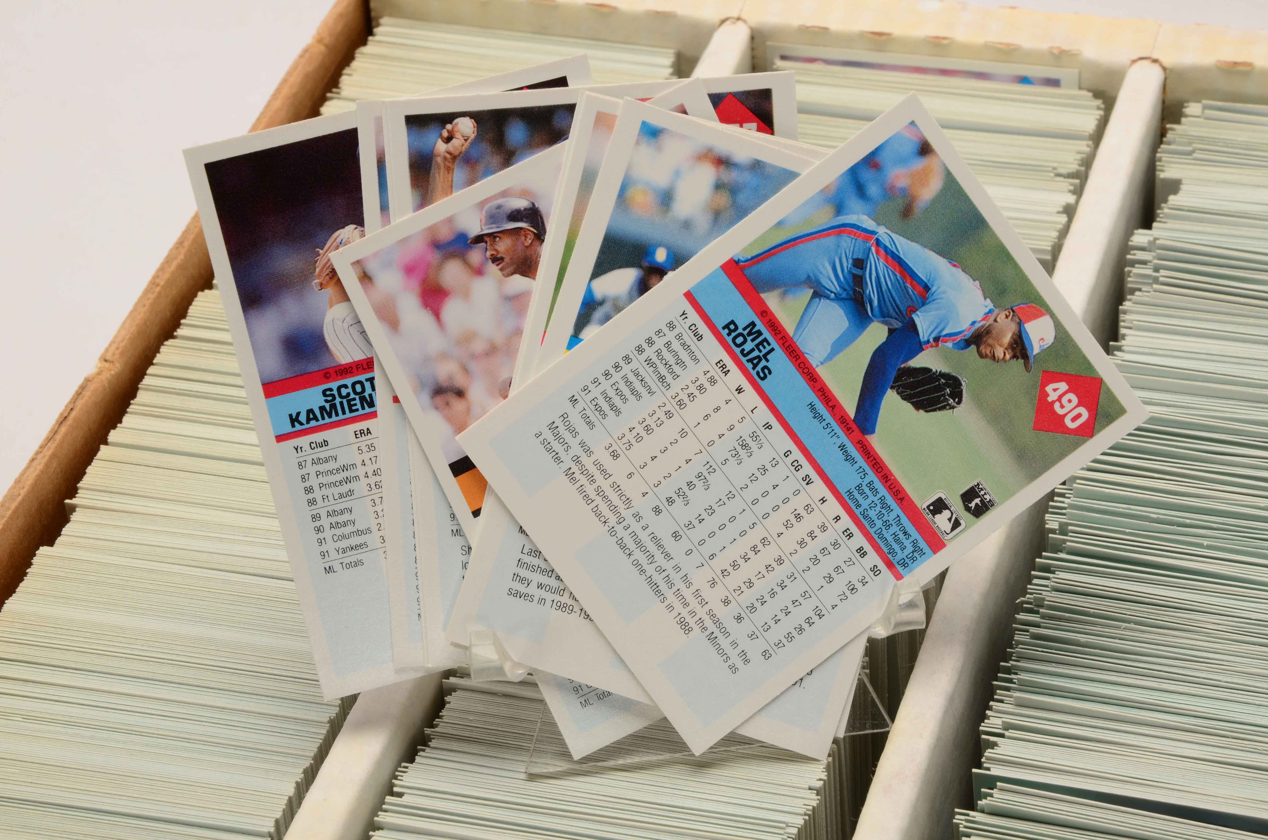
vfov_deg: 11.4
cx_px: 634
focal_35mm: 120
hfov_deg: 17.1
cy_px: 420
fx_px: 4218
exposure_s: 1/160
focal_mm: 80
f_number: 20
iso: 200
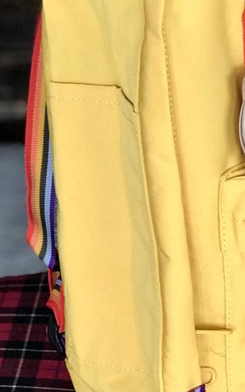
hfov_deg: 9.3
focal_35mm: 140
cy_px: 99
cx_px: 248
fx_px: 1496
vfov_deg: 14.9
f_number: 2.8
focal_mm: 6.6
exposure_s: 1/50
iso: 250
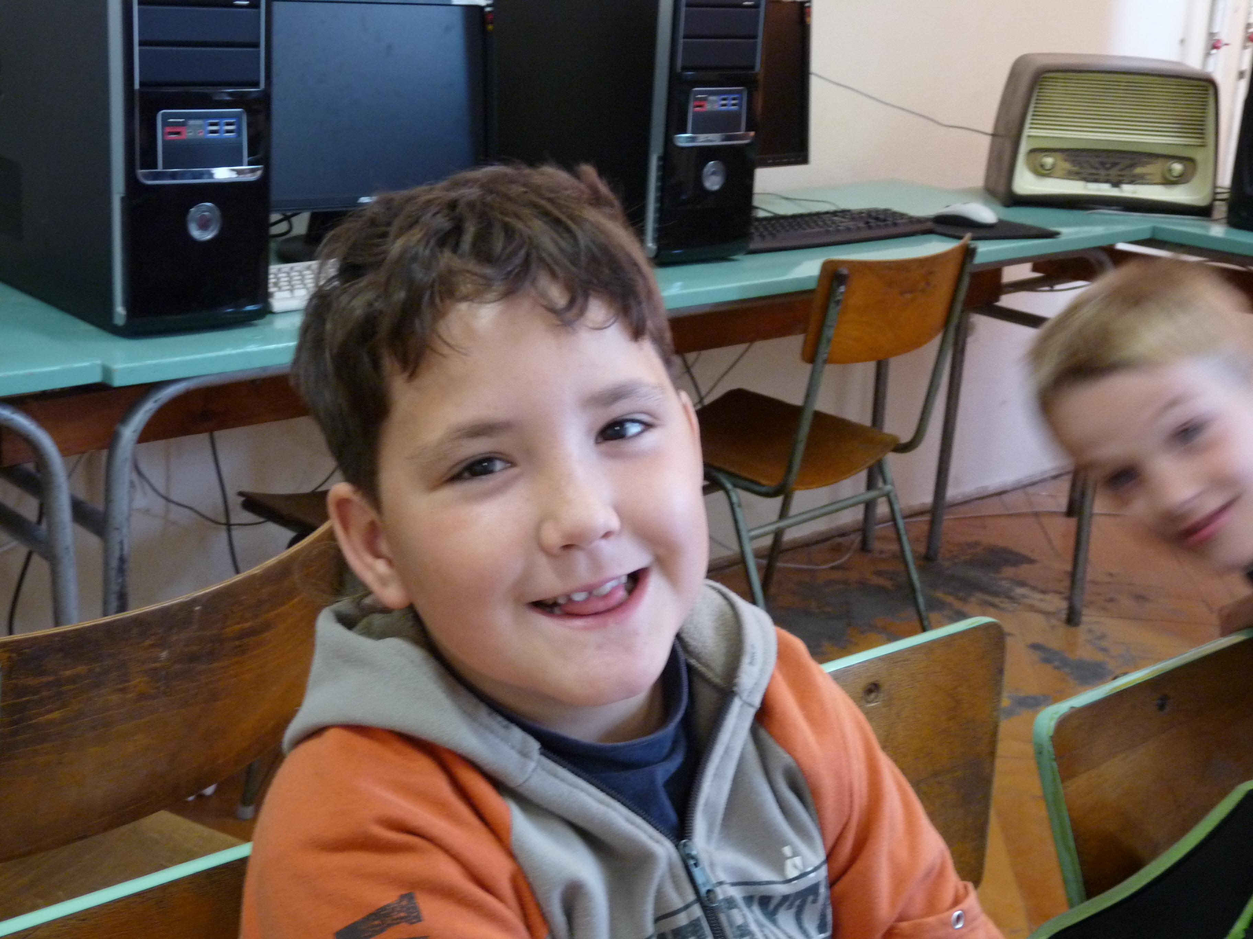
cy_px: 470
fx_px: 1882
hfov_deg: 36.8
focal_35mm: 52
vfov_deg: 28.0
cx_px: 626
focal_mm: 9.2
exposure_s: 1/30
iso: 400
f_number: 3.2
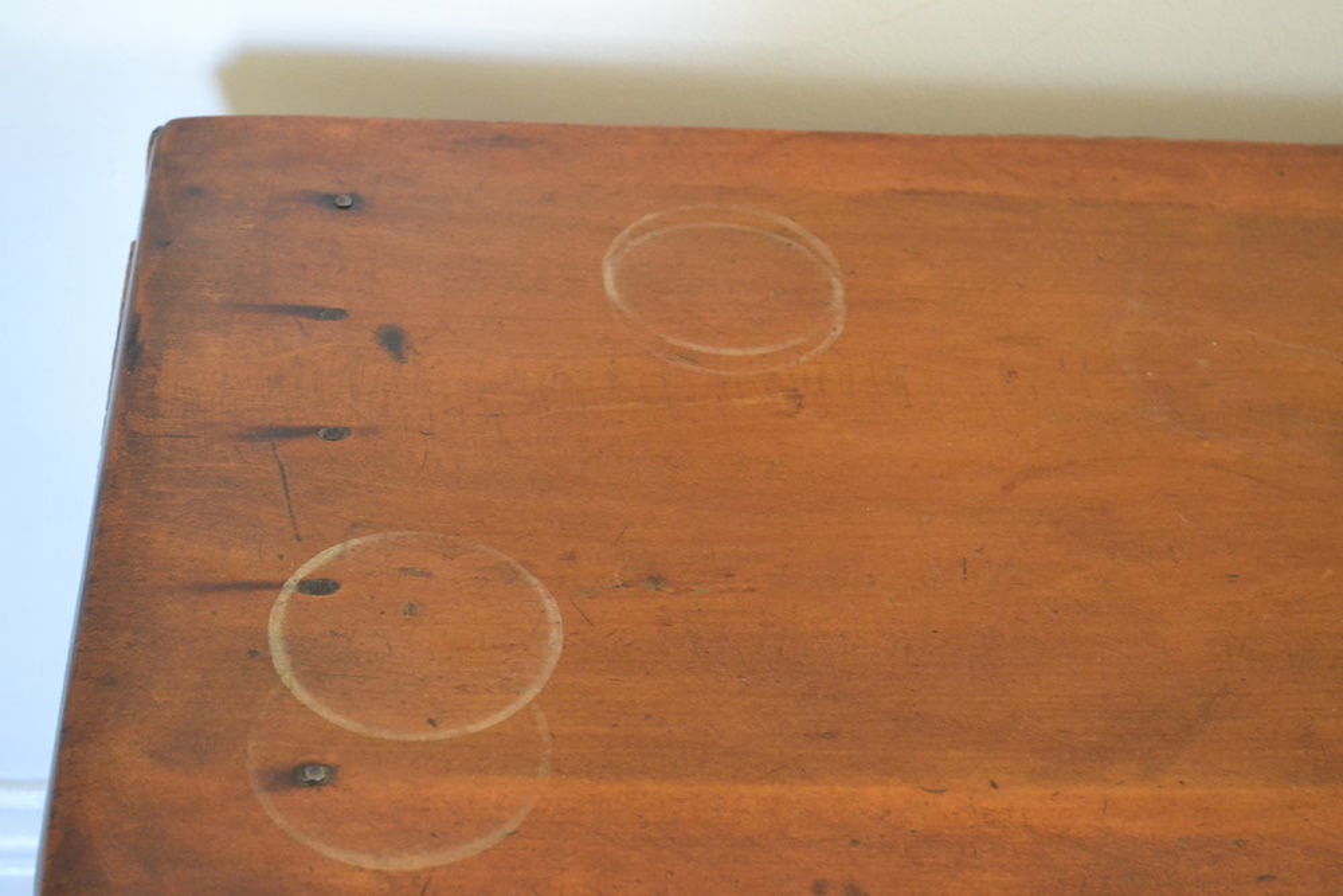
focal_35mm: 63
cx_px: 672
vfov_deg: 21.6
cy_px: 448
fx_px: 2350
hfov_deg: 31.9
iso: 3200
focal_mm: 42
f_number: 5.3
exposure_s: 1/30
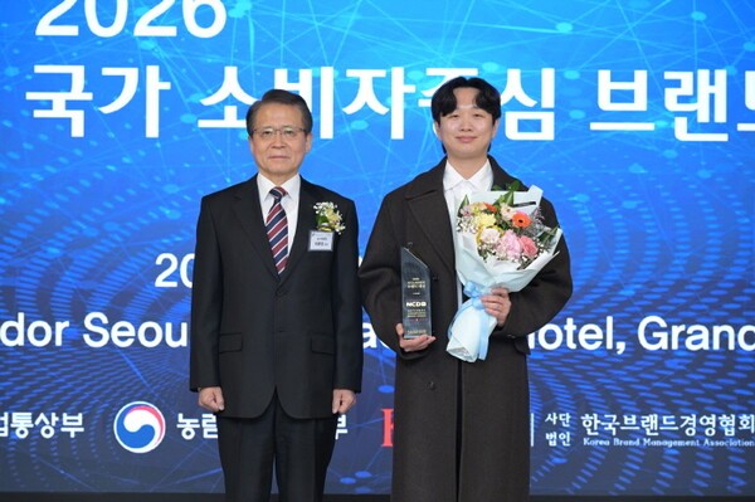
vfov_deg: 14.1
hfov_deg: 21.0
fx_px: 2033
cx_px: 378
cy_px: 251
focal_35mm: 97
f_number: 5.6
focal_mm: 97
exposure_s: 1/100
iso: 1600
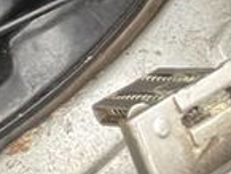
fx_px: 922
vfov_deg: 9.9
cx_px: -274
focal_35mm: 138
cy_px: -180
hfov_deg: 12.2
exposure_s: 1/33
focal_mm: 4.2
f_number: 1.6
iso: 500
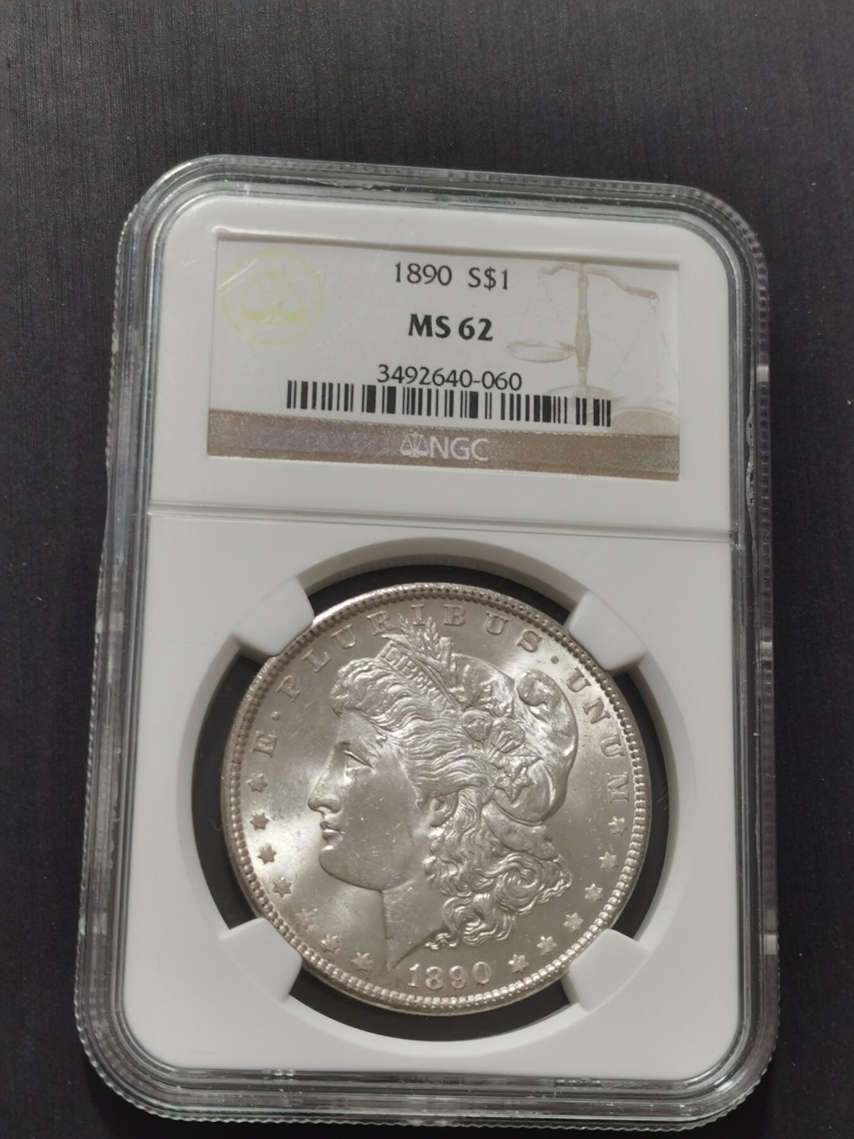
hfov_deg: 21.0
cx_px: 427
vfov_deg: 27.8
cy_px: 570
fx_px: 2303
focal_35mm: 70
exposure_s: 1/100
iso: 50
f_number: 1.8
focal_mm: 5.58
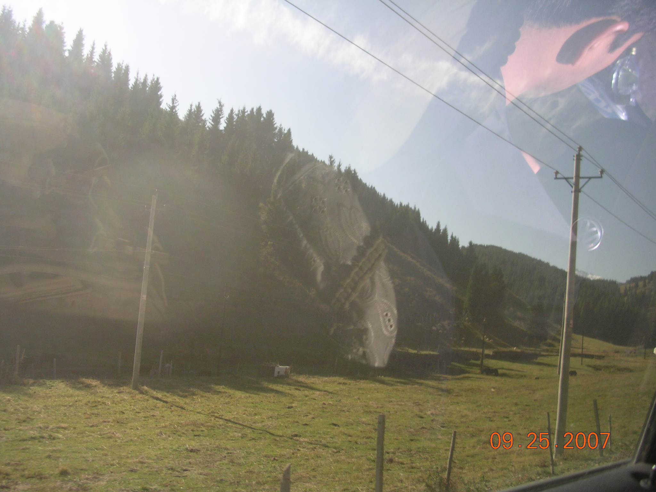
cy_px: 246
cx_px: 328
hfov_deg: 49.0
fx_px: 720
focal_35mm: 38
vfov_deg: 37.7
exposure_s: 1/162
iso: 50
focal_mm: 5.8
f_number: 2.8
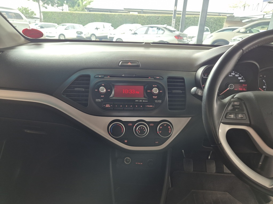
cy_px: 102
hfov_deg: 73.9
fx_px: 181
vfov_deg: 58.9
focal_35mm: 23
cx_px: 136
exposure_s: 1/100
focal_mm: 5.4
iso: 200
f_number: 1.8
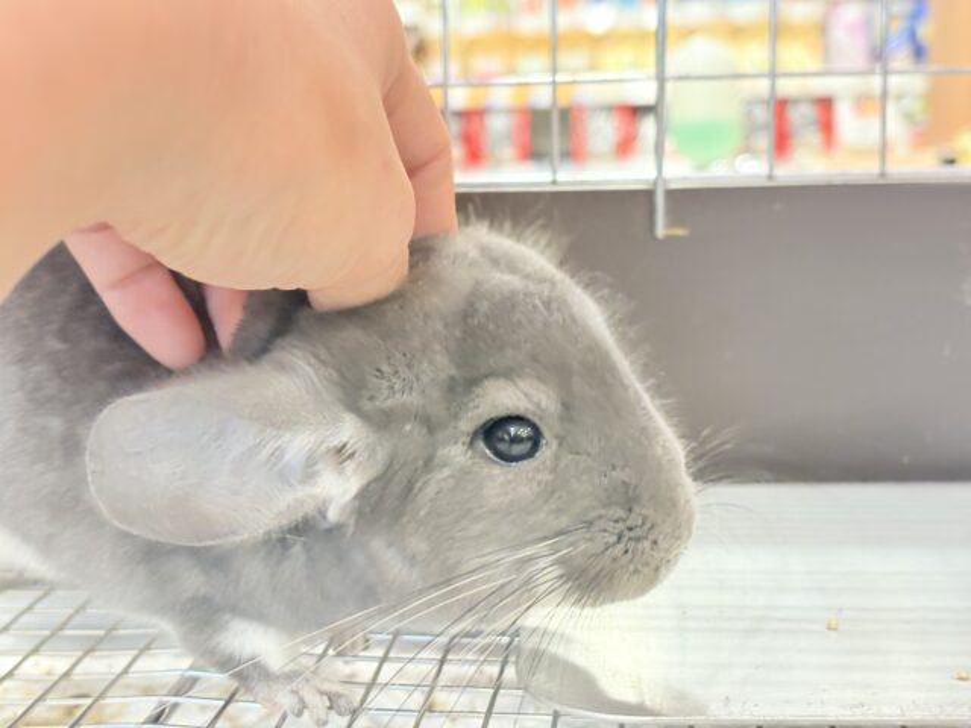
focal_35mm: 52
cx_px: 486
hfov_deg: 36.8
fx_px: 1459
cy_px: 364
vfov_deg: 28.0
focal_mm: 5.96
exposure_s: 1/33
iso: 160
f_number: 1.6
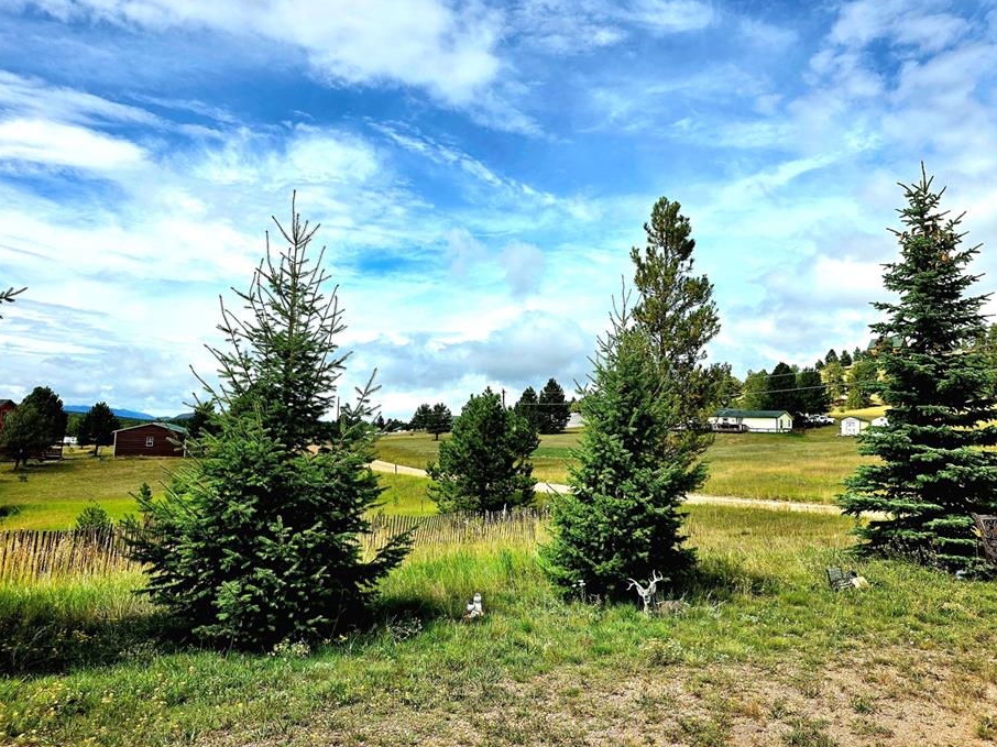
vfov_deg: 53.0
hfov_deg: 67.1
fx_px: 749
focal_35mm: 26
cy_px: 362
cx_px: 558
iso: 80
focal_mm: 6.3
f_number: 1.7
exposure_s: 1/10000
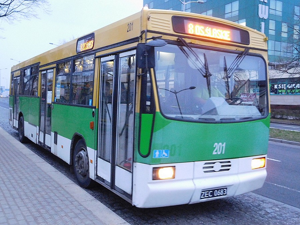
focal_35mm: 35
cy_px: 112
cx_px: 150
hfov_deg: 52.6
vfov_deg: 40.7
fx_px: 303
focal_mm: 6.2
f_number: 3.8
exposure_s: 1/30
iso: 800
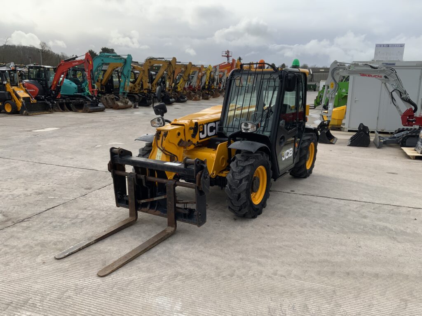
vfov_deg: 48.2
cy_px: 158
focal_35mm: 29
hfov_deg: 61.7
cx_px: 211
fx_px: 354
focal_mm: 3
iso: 16
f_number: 1.8
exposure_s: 1/792
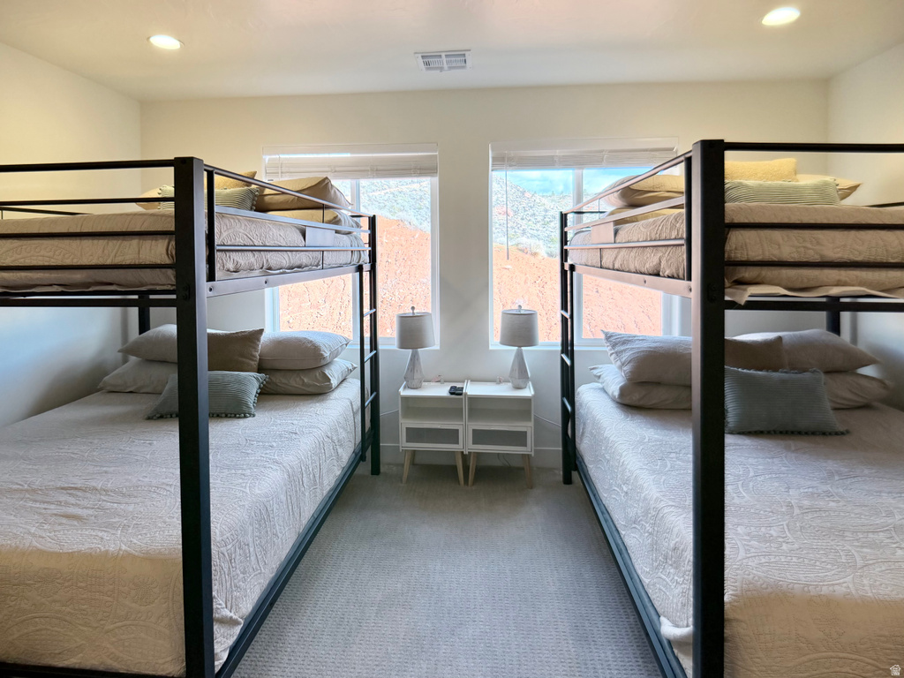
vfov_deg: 56.8
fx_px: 627
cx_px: 452
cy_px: 339
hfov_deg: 71.6
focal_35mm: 24
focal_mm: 6.76
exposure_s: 1/201
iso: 200
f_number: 1.78
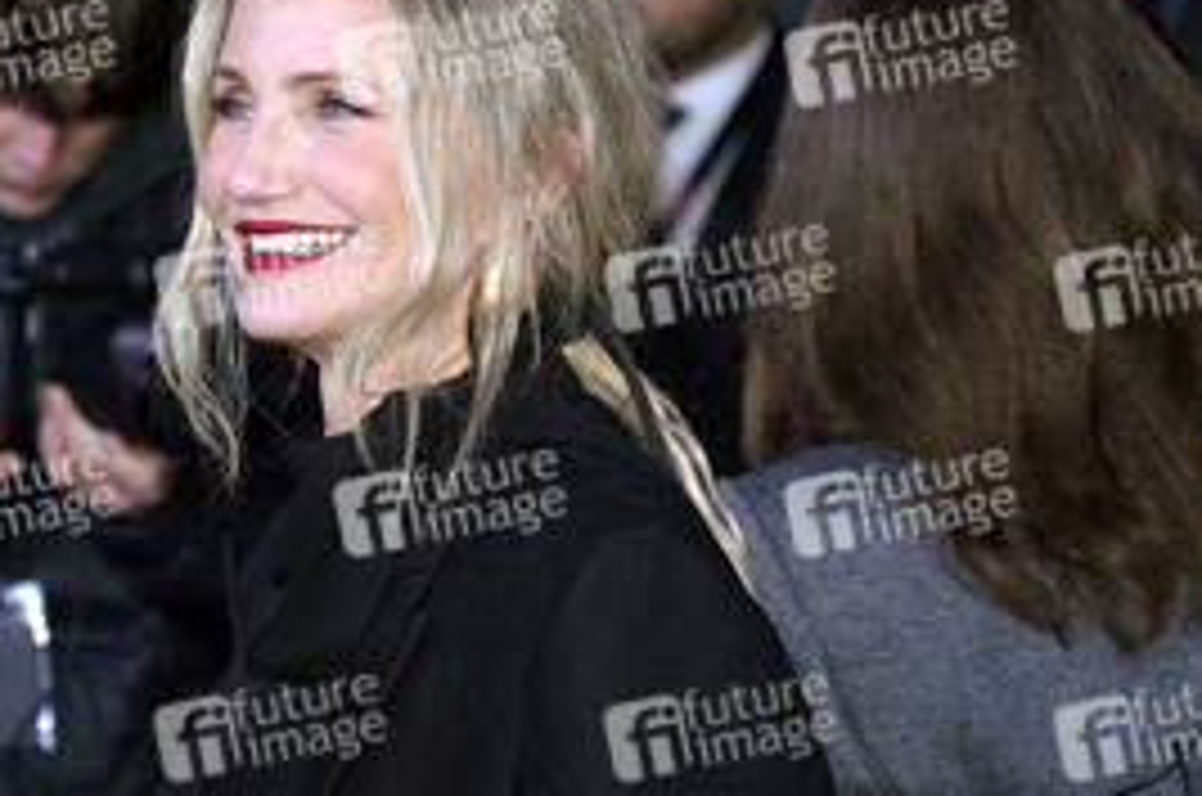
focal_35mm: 208
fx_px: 6932
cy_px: 391
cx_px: 331
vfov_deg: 6.6
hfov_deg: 9.9
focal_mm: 123
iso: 1000
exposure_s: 1/160
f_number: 5.6
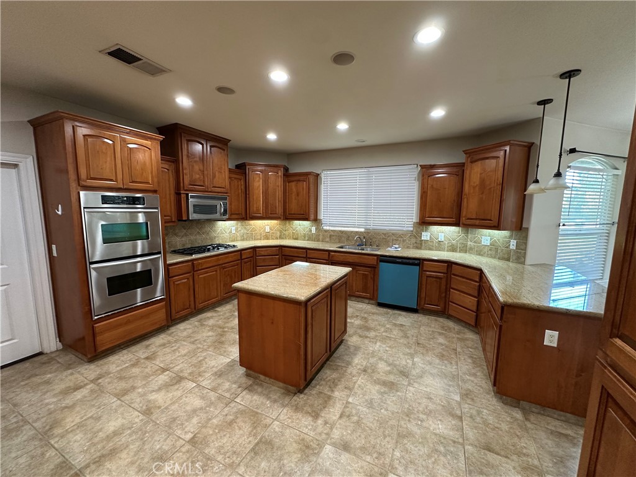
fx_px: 257
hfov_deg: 102.1
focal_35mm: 14
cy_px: 238
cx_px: 318
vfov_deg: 85.7
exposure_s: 1/60
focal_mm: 2.22
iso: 200
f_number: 2.2
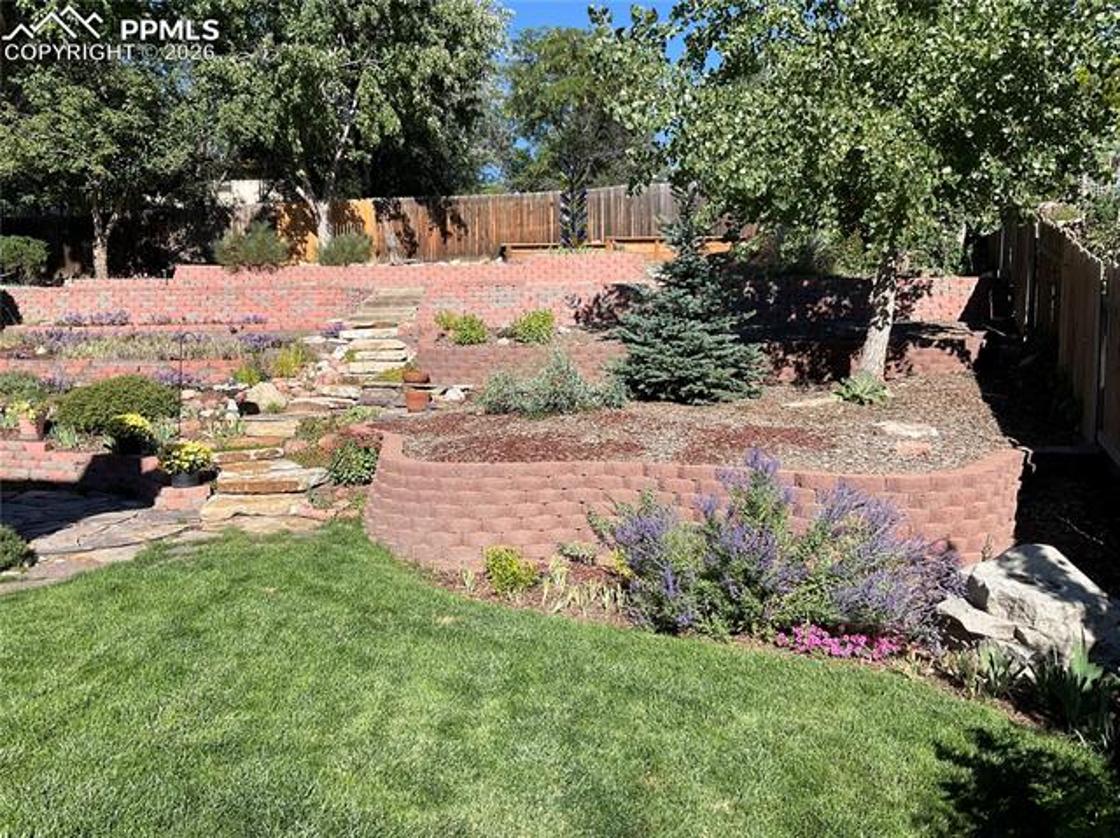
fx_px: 938
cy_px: 419
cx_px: 560
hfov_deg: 61.7
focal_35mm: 29
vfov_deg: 48.2
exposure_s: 1/1412
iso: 16
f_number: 1.8
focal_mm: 3
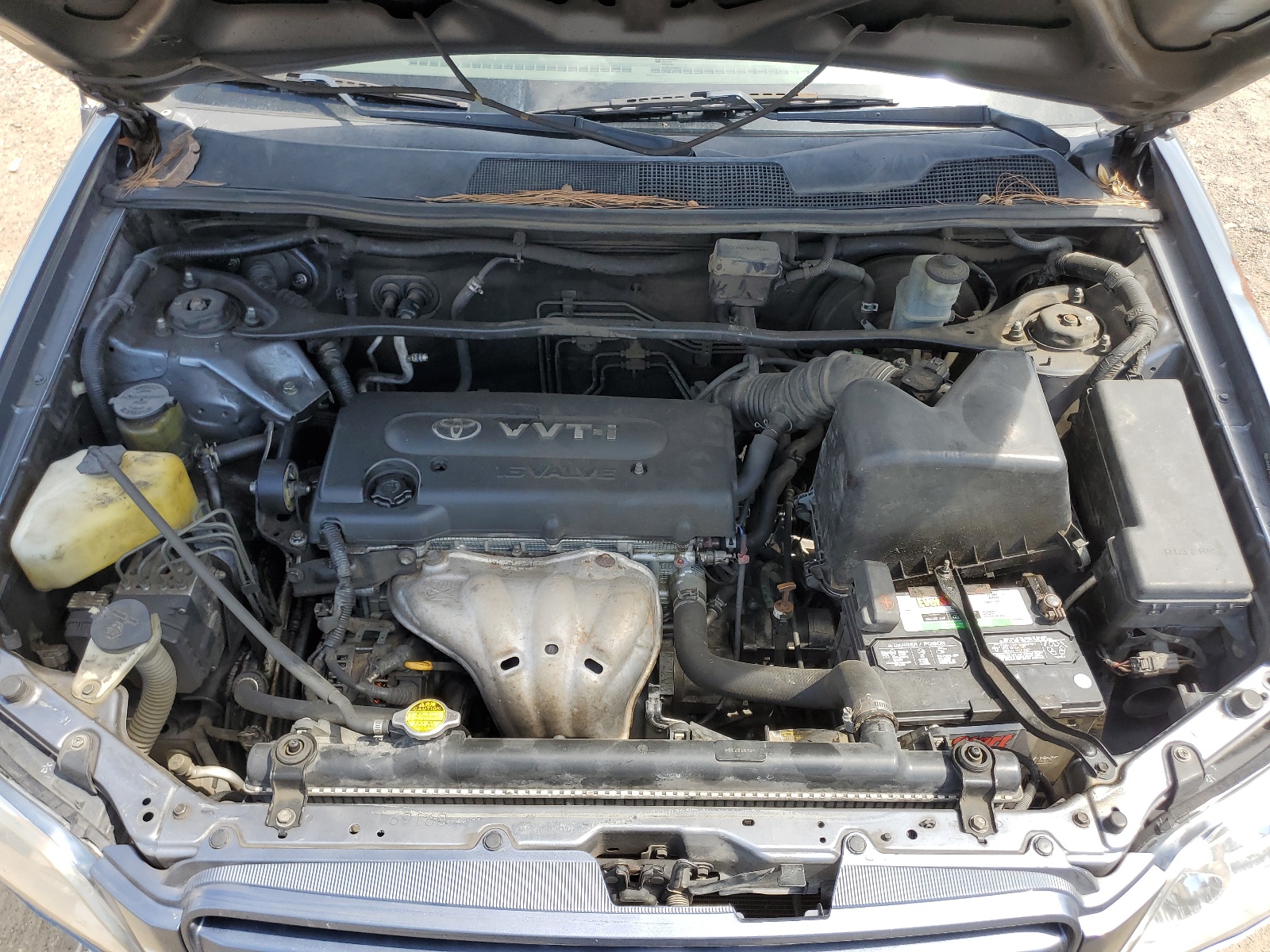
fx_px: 954
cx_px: 635
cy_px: 476
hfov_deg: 67.3
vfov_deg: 53.1
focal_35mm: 26
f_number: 1.5
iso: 50
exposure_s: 1/556
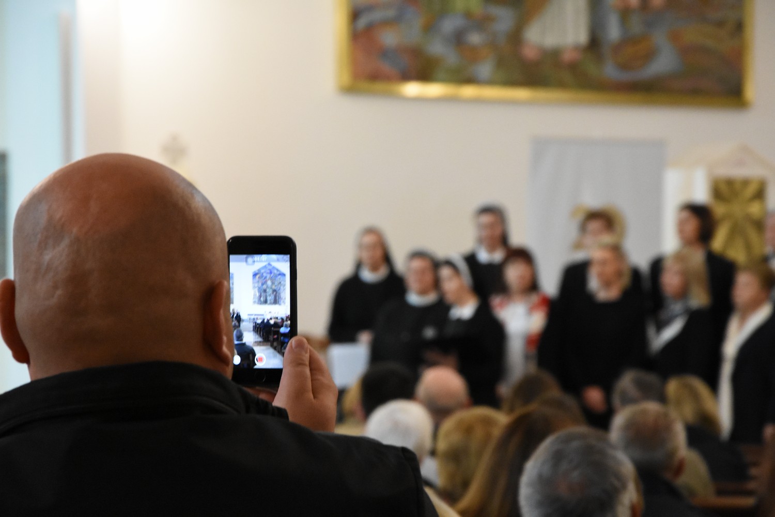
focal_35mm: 158
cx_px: 388
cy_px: 258
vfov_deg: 8.7
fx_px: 3390
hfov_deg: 13.0
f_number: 9
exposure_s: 1/80
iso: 5000
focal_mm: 105
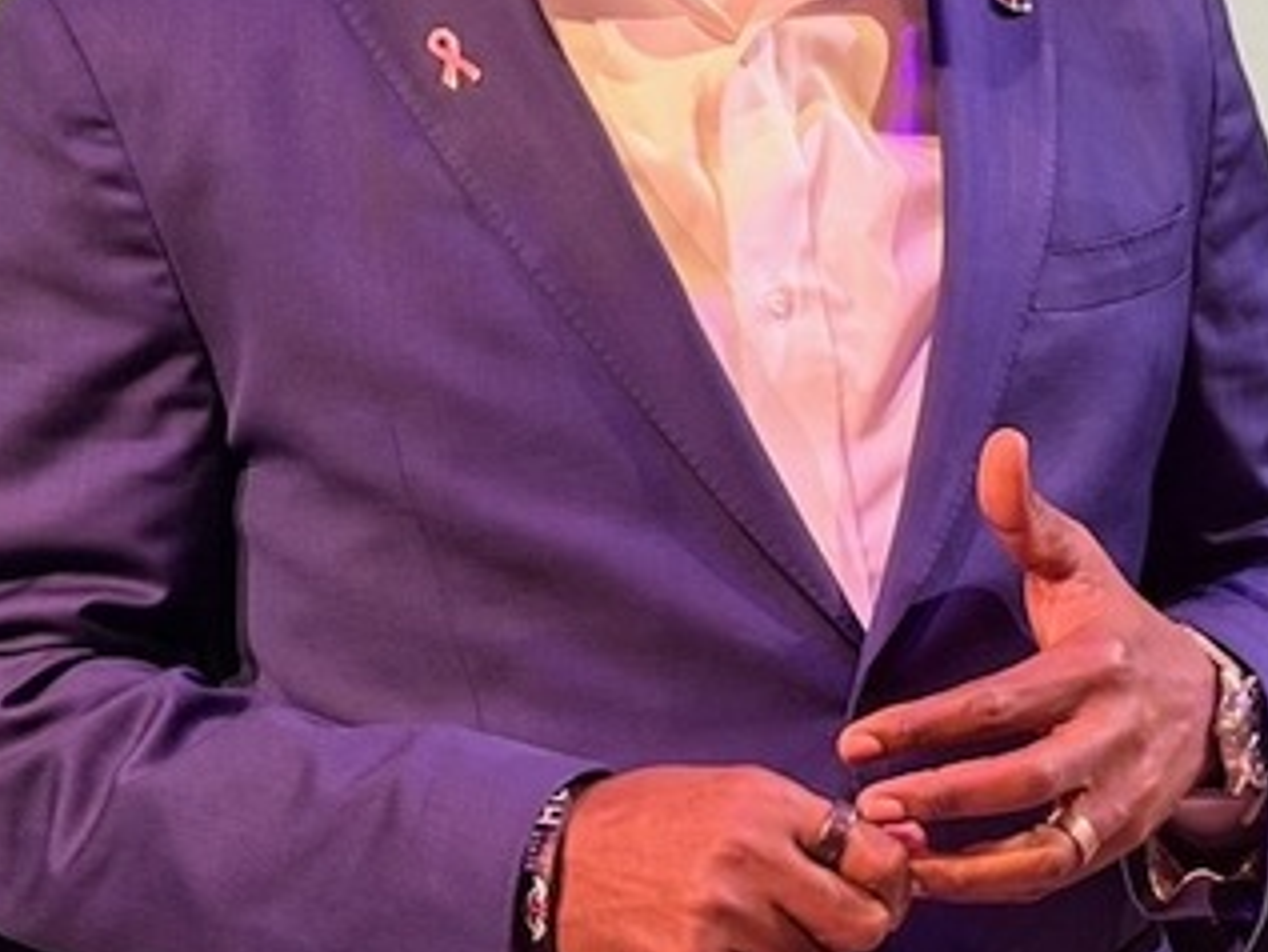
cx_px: 1424
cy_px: 488
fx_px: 5680
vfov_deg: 9.6
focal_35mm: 155
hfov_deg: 12.5
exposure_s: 1/60
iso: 200
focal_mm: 6.76
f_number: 1.78
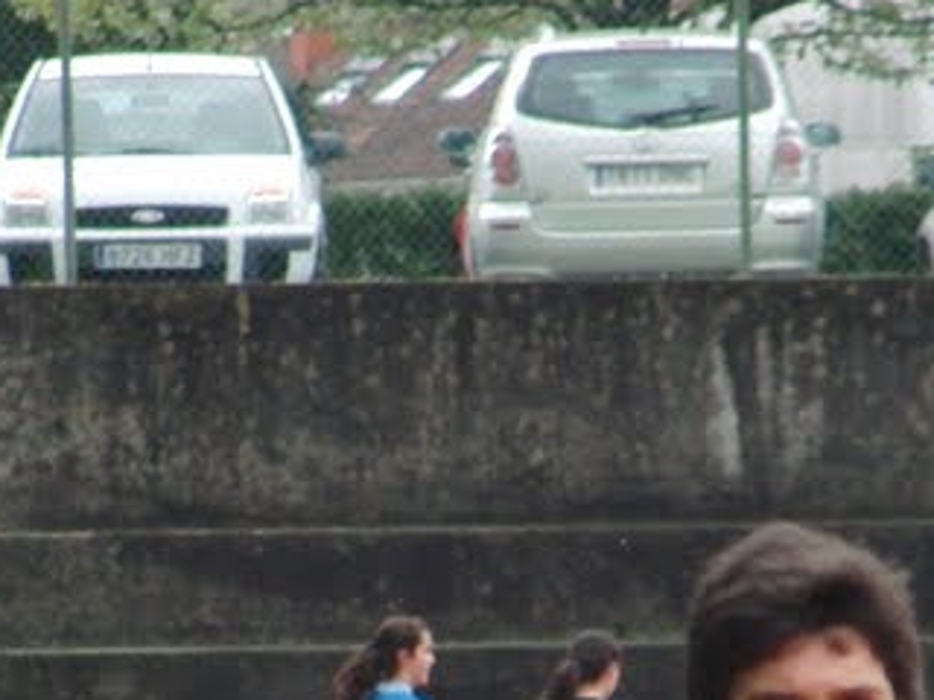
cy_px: 668
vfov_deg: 1.2
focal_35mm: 1266
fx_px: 34159
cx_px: 473
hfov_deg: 1.6
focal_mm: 70
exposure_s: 1/500
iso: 200
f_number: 4.2
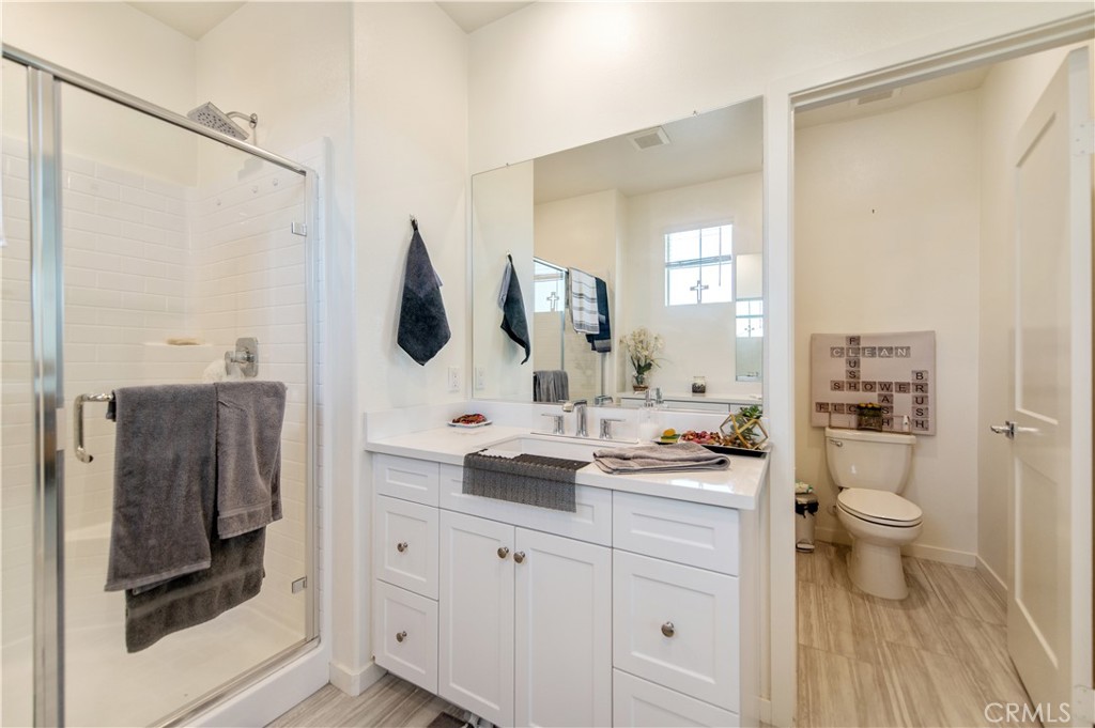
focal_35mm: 14
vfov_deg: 81.1
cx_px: 548
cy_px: 364
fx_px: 425
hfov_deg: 104.3
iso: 400
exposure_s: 1/250
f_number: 2.8
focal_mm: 14
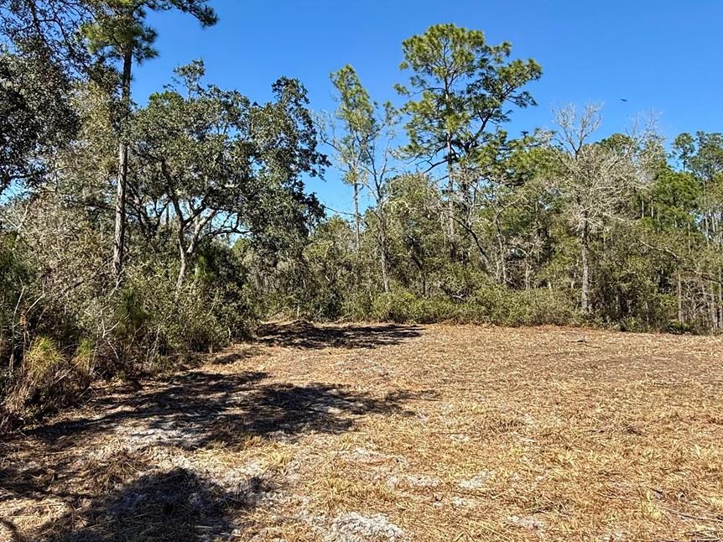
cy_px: 227
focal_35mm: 26
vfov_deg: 52.8
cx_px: 321
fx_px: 543
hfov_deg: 67.1
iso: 50
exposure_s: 1/1125
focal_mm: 2.22
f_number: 2.2
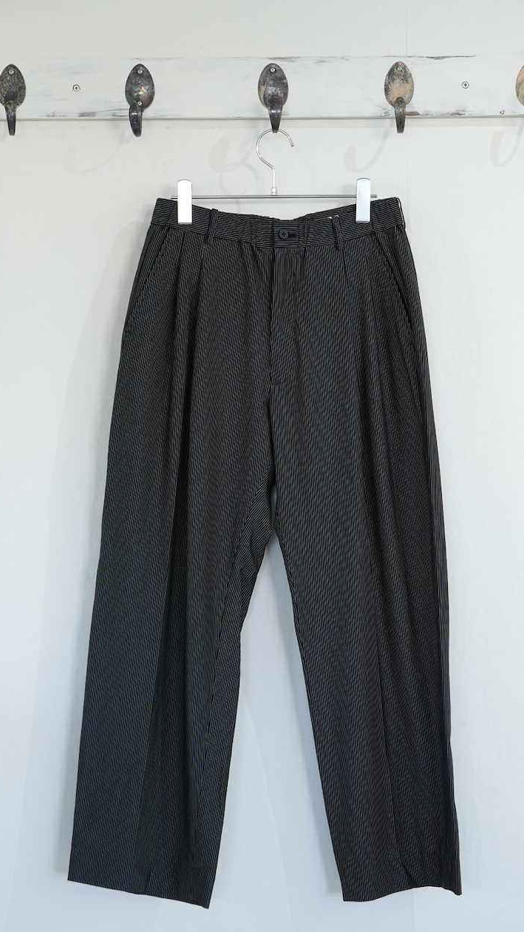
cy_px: 460
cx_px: 271
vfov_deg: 31.4
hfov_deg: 18.0
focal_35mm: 67
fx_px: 1656
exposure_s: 1/50
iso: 800
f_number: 7.1
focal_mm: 63
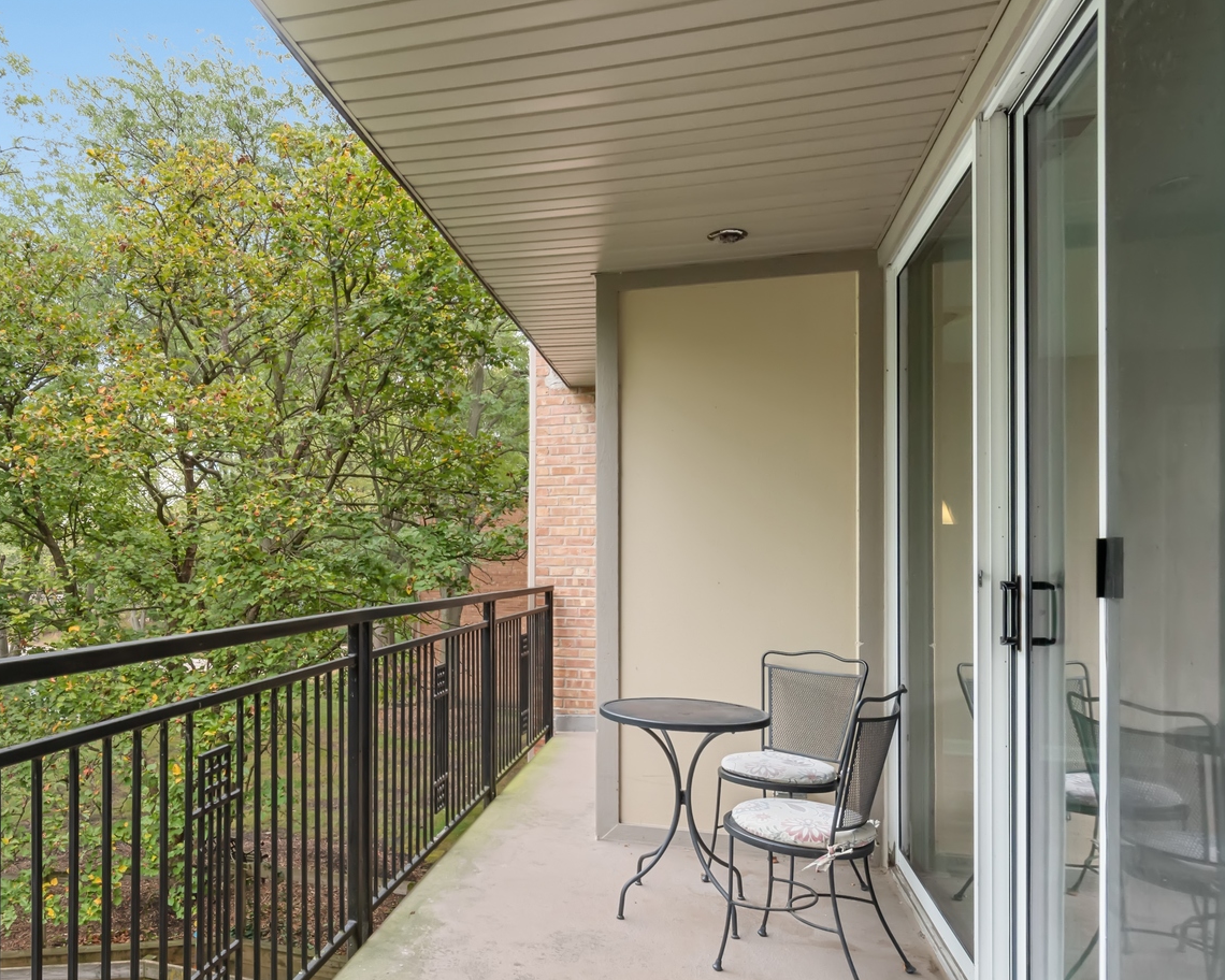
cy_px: 556
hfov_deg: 67.8
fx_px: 870
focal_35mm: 24
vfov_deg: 58.6
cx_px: 384
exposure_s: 1/50
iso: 320
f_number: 8
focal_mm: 12
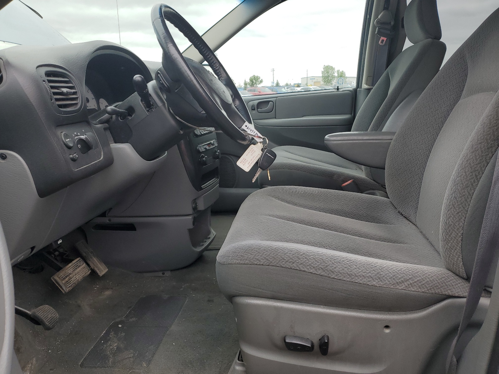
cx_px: 250
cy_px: 187
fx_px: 375
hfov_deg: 67.3
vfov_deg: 53.1
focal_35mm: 26
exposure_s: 1/385
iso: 50
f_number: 1.5
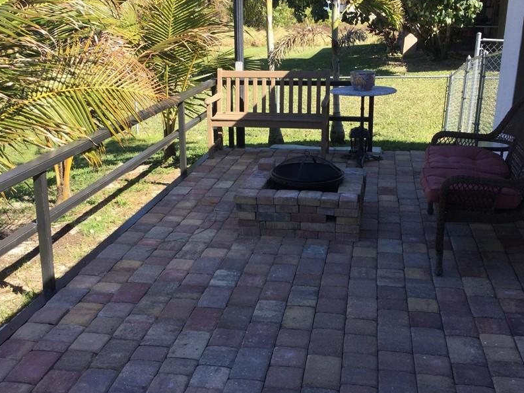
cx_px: 271
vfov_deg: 35.9
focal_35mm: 40
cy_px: 186
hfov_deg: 46.8
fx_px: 605
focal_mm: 3.3
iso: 25
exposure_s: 1/547
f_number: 2.4
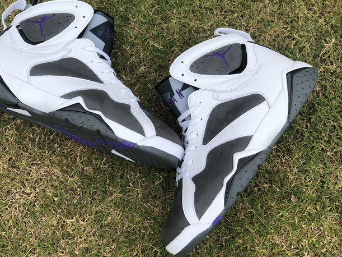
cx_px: 146
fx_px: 622
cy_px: 136
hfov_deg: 30.7
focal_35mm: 63
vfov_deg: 23.3
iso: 16
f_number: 2.4
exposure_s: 1/338
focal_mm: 6
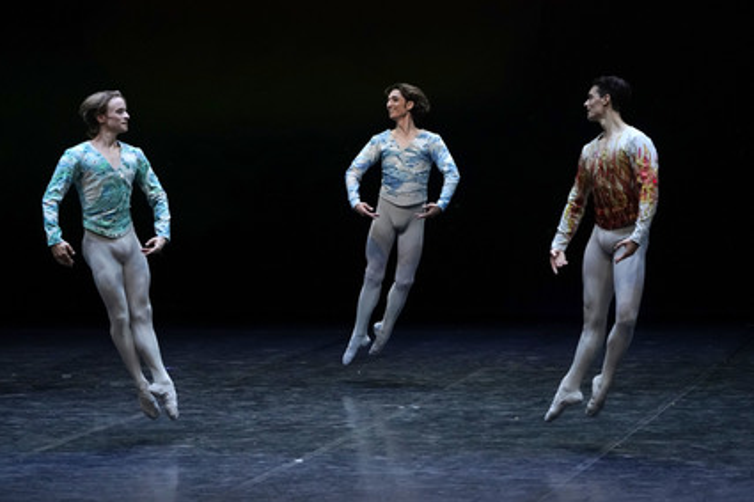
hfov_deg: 9.7
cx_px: 356
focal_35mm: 212
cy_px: 261
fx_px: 4438
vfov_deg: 6.5
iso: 6400
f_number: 6.3
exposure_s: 1/640
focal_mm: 200
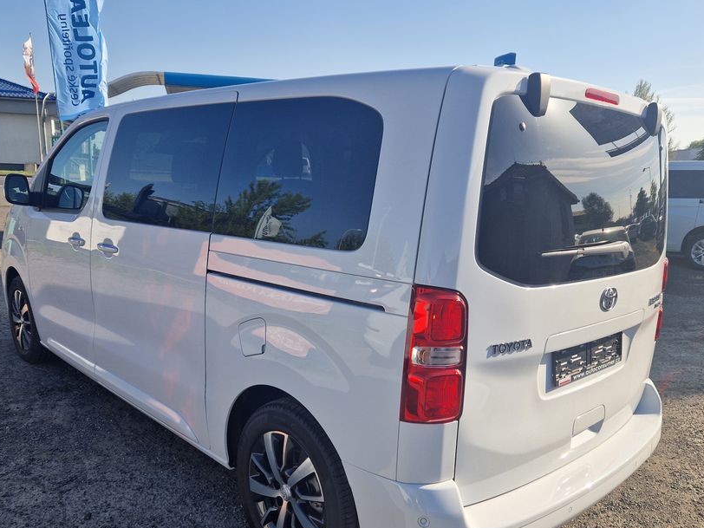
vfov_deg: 48.0
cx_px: 334
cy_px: 312
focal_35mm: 29
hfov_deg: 61.6
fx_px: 590
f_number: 1.8
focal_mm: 5.4
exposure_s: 1/1196
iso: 50
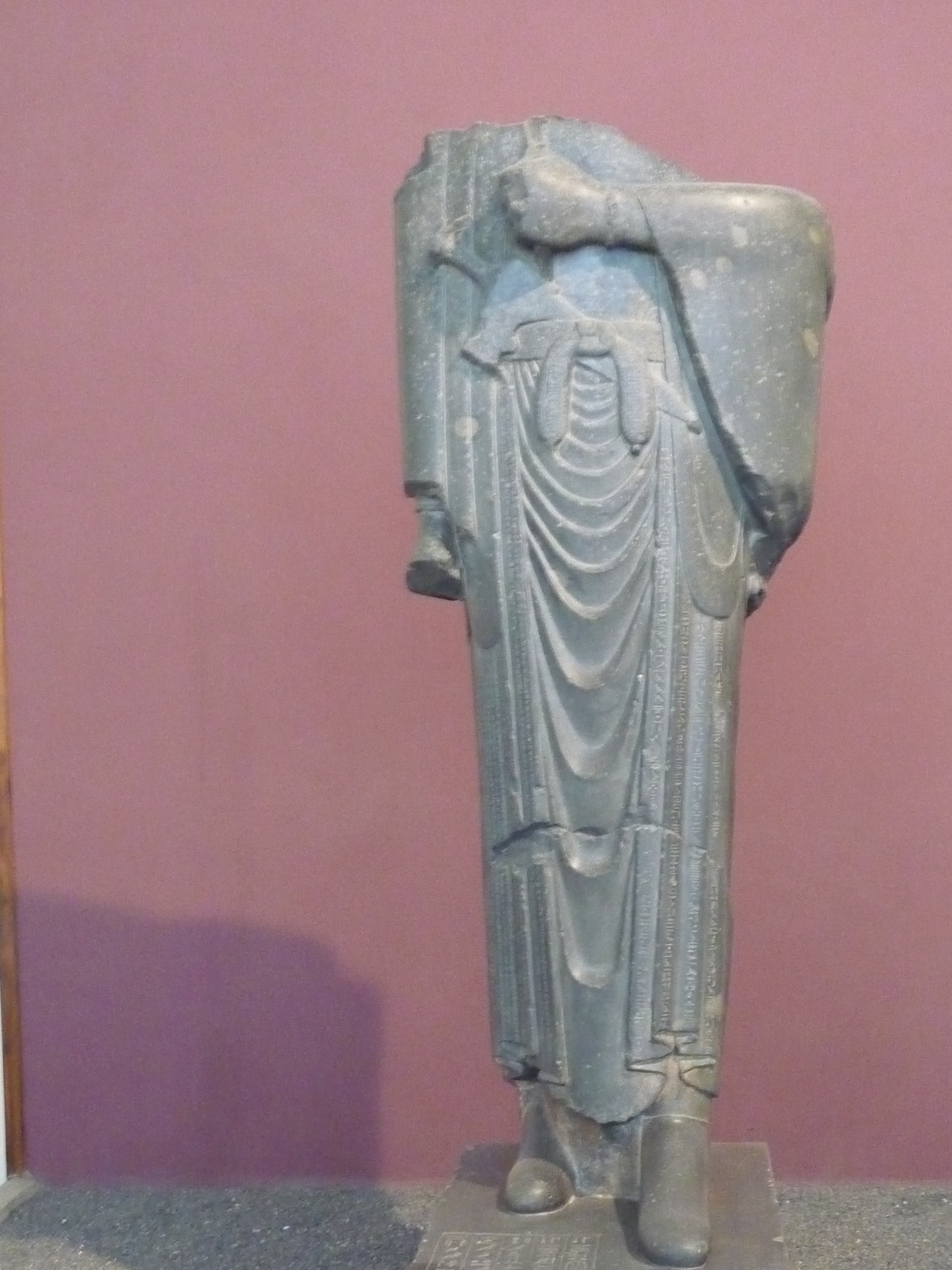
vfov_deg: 39.3
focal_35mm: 48
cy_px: 826
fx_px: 1760
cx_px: 657
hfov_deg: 30.0
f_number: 3.6
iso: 800
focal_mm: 5.6
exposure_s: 1/15
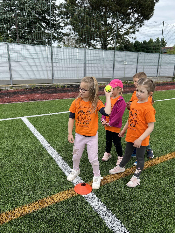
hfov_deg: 53.1
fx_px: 175
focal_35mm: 26
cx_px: 88
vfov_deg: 67.3
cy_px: 116
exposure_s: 1/1377
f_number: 1.5
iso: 50
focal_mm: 5.7
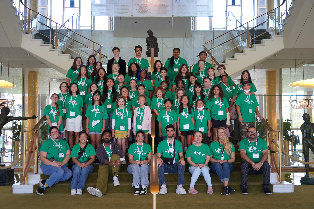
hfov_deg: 47.4
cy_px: 104
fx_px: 358
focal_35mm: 41
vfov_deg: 32.6
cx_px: 157
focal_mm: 41
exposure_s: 1/160
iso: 2000
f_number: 4.5
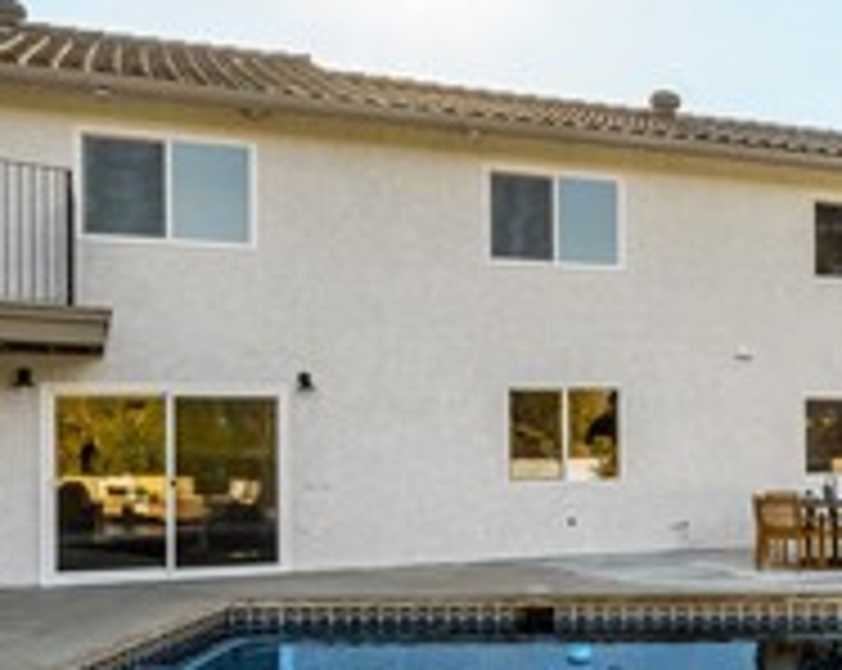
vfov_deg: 33.1
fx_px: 1120
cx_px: 617
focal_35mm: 45
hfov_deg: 40.2
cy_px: 441
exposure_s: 1/200
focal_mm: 14
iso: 100
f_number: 13
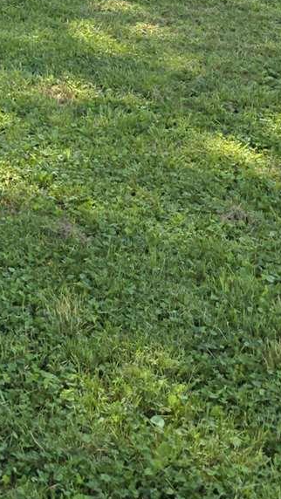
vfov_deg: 19.6
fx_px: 1337
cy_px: -139
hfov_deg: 11.4
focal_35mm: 101
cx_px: -157
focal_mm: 6.3
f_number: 1.7
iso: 12
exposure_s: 1/556
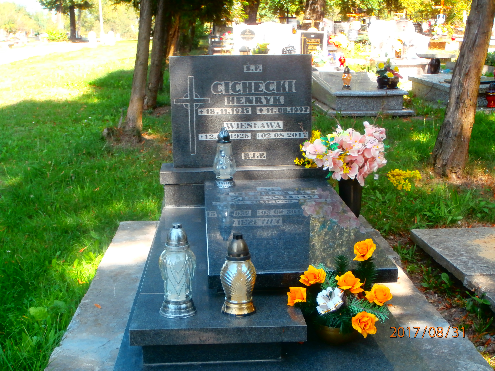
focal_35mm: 47
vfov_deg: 30.9
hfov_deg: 40.4
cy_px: 186
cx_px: 248
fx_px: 672
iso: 100
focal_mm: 8.29
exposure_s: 1/80
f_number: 4.2
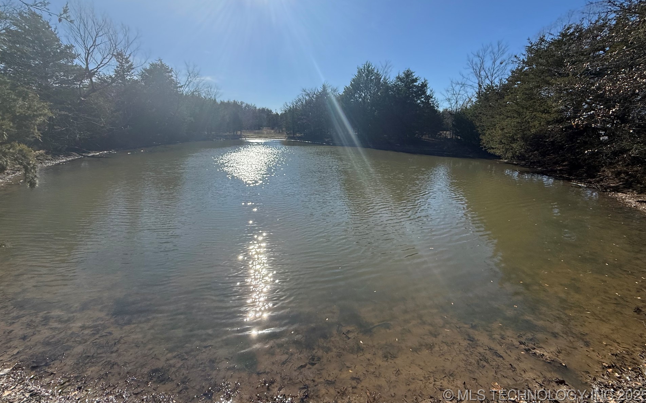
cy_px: 165
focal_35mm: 15
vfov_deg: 74.1
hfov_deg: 101.5
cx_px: 326
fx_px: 264
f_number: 2.2
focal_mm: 2.22
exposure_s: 1/3891
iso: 80
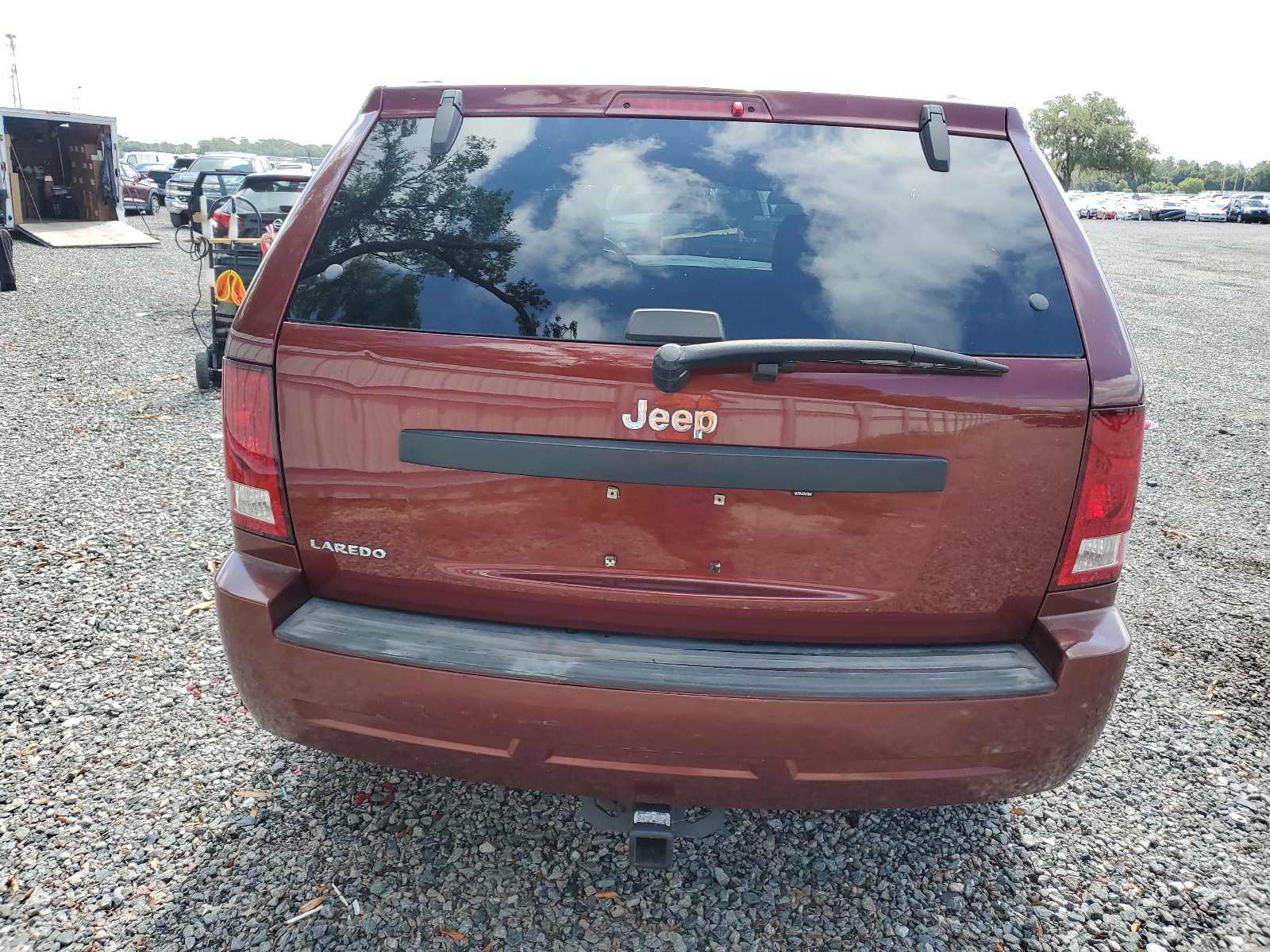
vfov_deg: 53.1
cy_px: 476
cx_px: 635
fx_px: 954
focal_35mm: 26
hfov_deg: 67.3
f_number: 1.5
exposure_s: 1/833
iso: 50
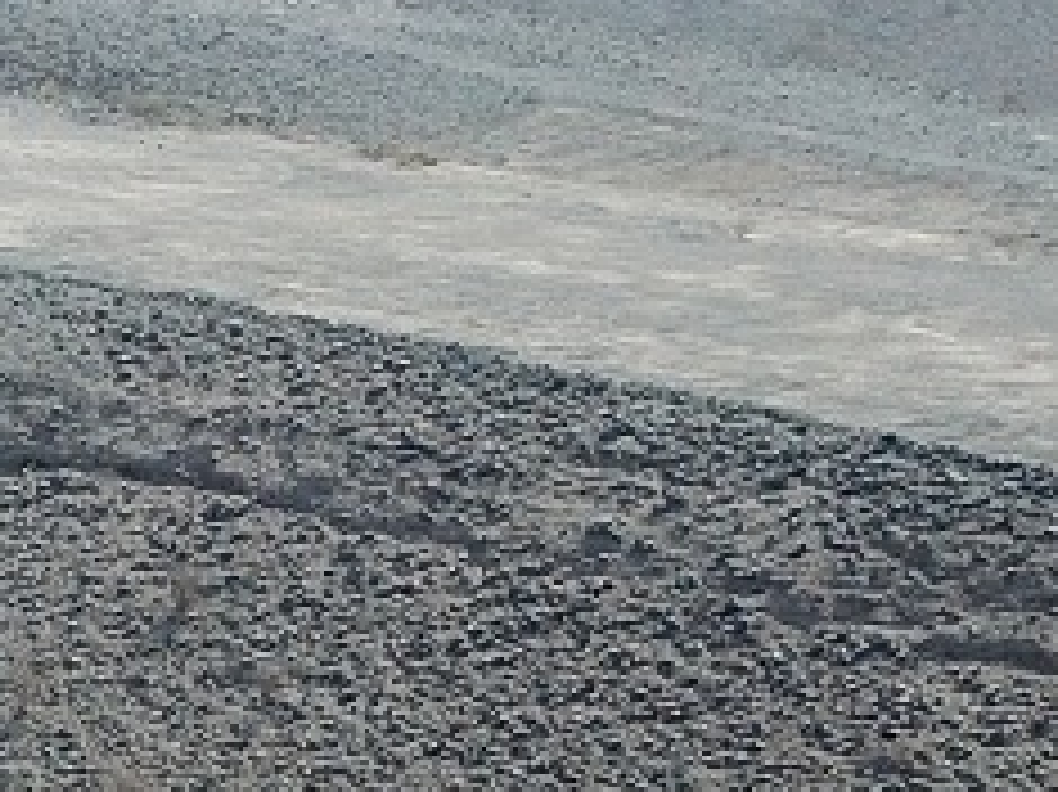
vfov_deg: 9.8
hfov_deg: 12.2
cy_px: 1881
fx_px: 4063
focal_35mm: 133
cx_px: -1378
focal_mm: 4.73
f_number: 2.2
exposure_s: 1/1020
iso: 100
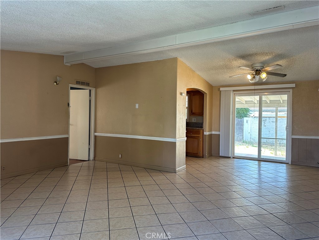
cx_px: 160
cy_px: 120
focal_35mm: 24
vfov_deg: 56.8
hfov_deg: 71.6
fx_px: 221
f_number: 1.78
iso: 125
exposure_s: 1/120
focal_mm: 6.86
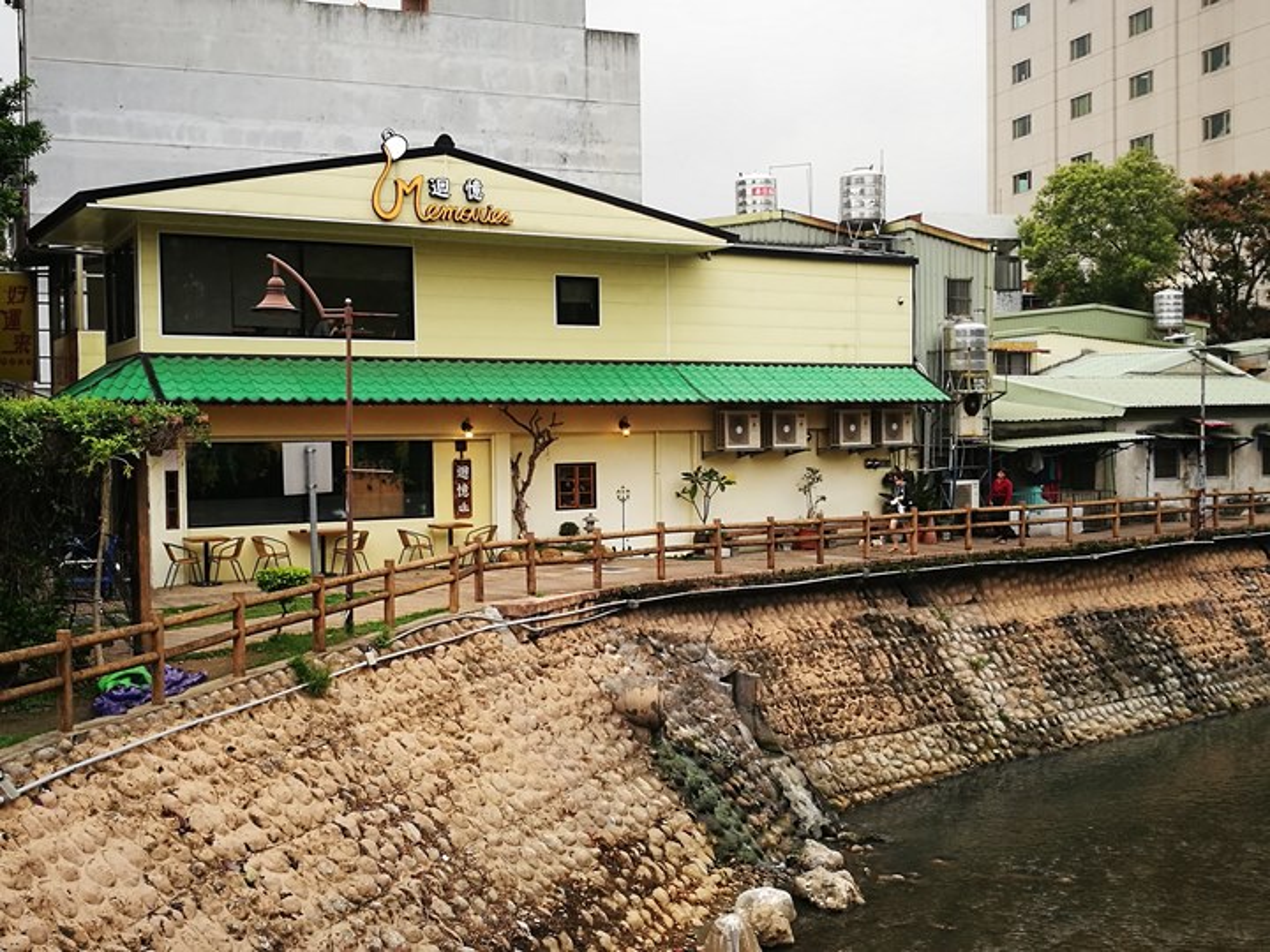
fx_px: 1504
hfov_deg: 45.8
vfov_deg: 35.1
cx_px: 635
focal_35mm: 41
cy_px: 476
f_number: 2.2
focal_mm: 4.5
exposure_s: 1/100
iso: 64
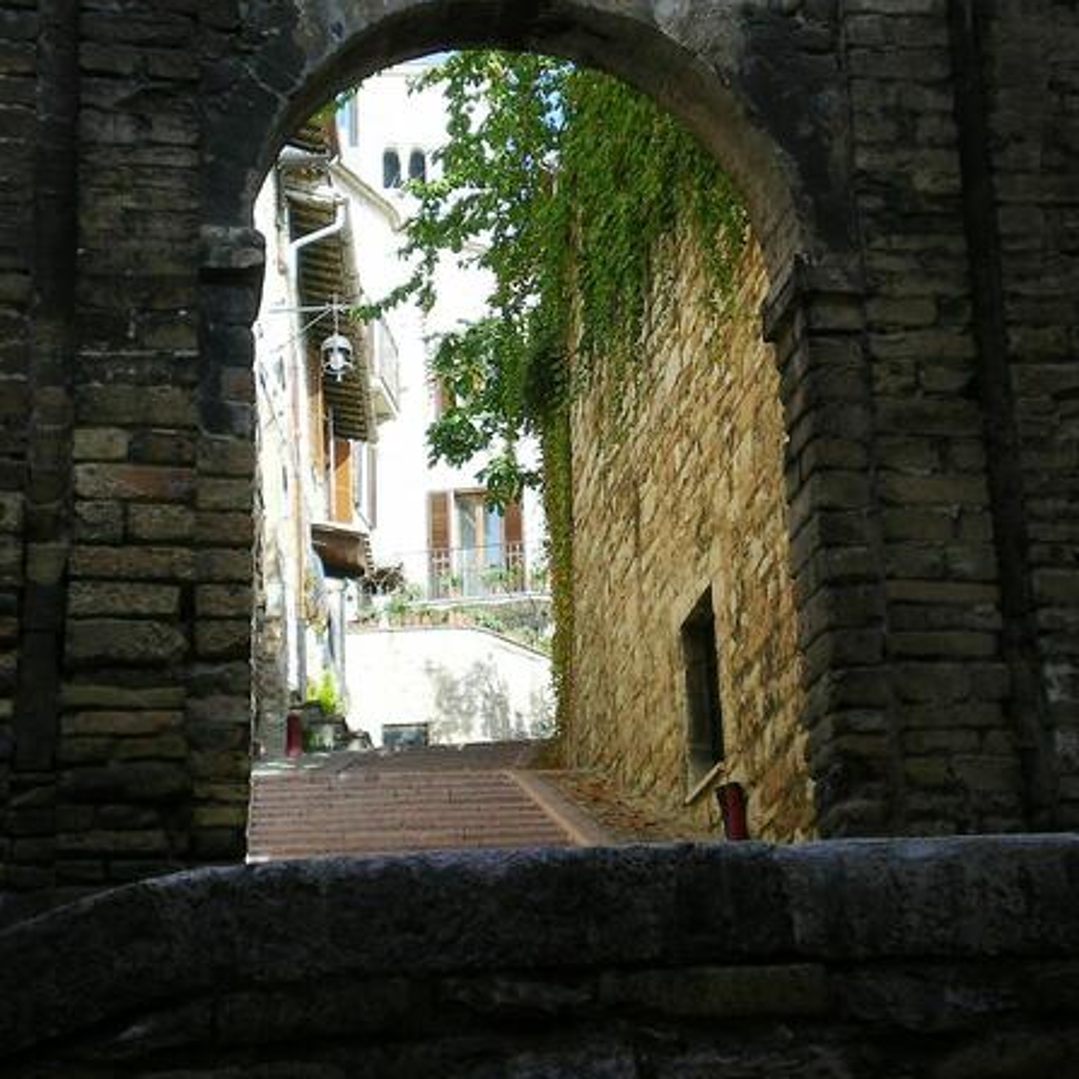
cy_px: 432
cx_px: 541
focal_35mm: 70
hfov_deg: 24.7
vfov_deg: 24.6
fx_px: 2469
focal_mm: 10.3
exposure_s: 1/250
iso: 50
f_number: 4.2
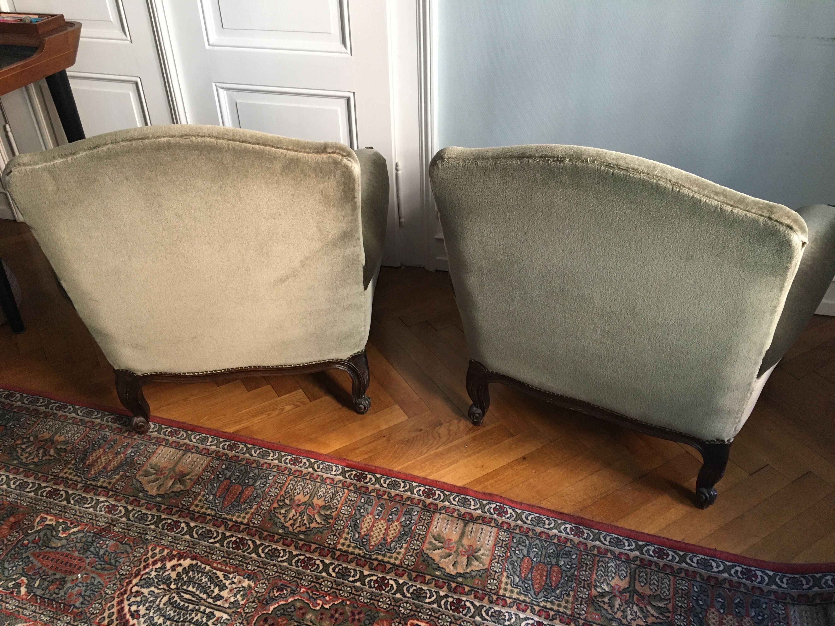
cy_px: 313
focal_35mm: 29
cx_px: 418
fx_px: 700
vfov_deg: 48.2
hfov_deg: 61.7
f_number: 2.2
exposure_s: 1/30
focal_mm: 4.15
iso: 125
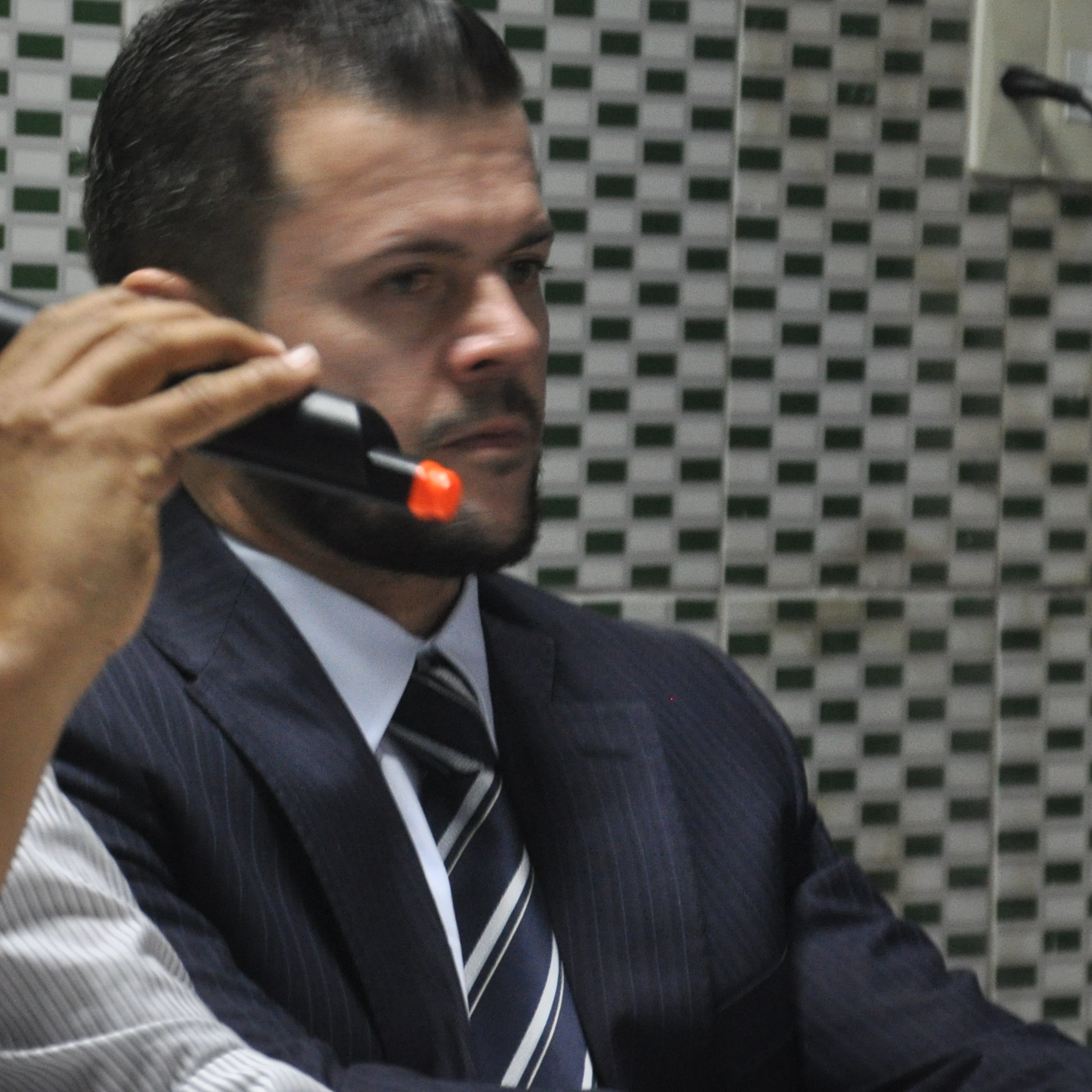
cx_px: -80
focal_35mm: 281
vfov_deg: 6.2
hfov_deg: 6.2
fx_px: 10029
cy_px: 440
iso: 800
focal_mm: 90
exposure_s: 1/5
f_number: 8
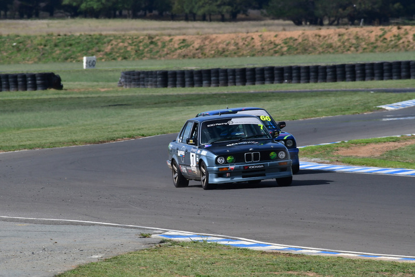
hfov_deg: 3.1
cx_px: 208
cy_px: 138
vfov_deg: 2.0
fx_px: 7784
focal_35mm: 675
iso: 400
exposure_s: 1/640
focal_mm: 450
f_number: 13
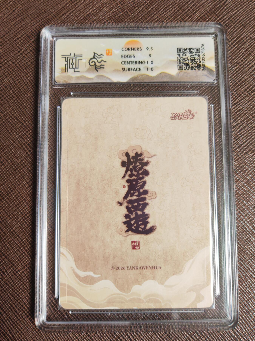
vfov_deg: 65.3
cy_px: 170
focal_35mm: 27
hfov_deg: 51.4
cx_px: 128
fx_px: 265
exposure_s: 1/100
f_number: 1.8
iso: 200
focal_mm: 5.53
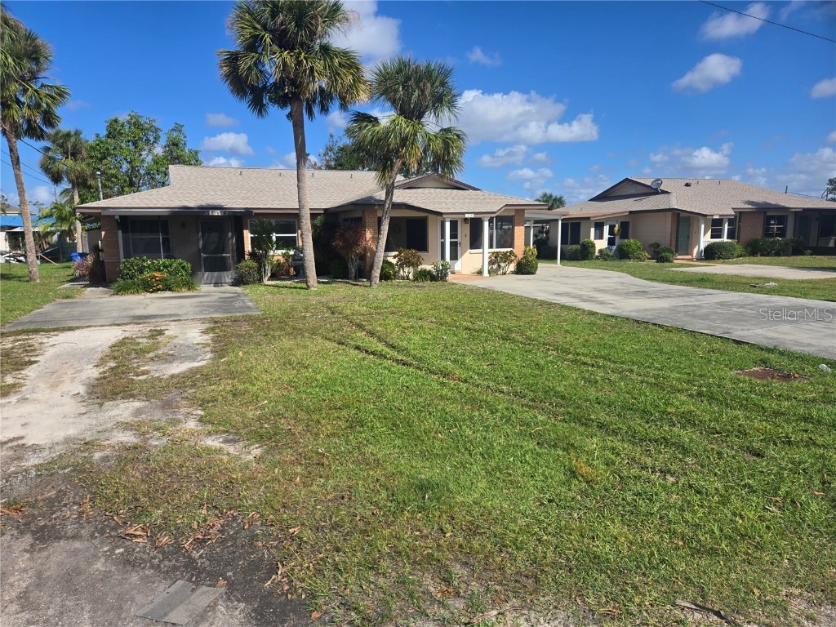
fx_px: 555
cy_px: 314
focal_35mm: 23
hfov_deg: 73.9
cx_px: 418
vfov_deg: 58.9
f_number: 1.8
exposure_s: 1/2423
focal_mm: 5.4
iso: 25
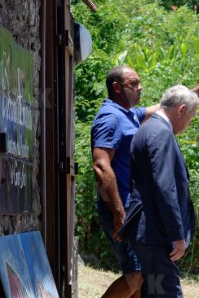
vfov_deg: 9.1
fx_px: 1874
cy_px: 210
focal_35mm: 226
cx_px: 144
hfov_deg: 6.1
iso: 200
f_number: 8
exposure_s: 1/320
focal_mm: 92
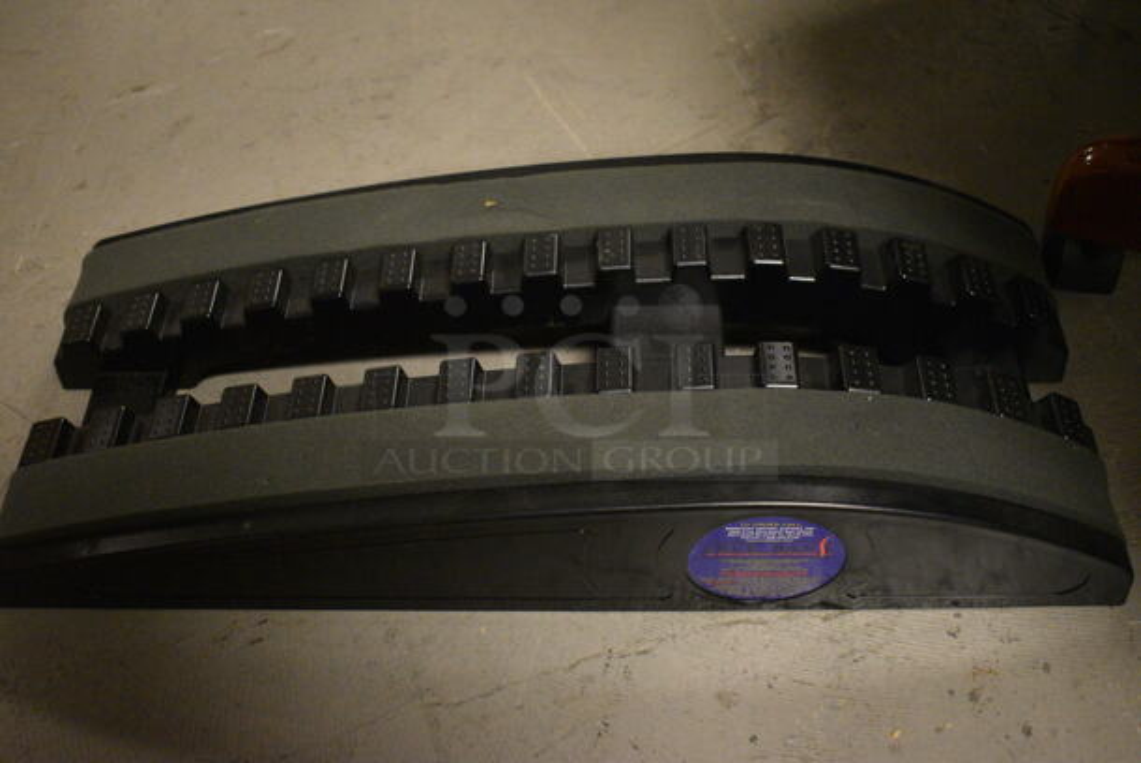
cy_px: 382
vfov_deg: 34.3
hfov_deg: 49.5
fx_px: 1237
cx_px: 570
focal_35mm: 39
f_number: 4
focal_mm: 26
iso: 6400
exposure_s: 1/125
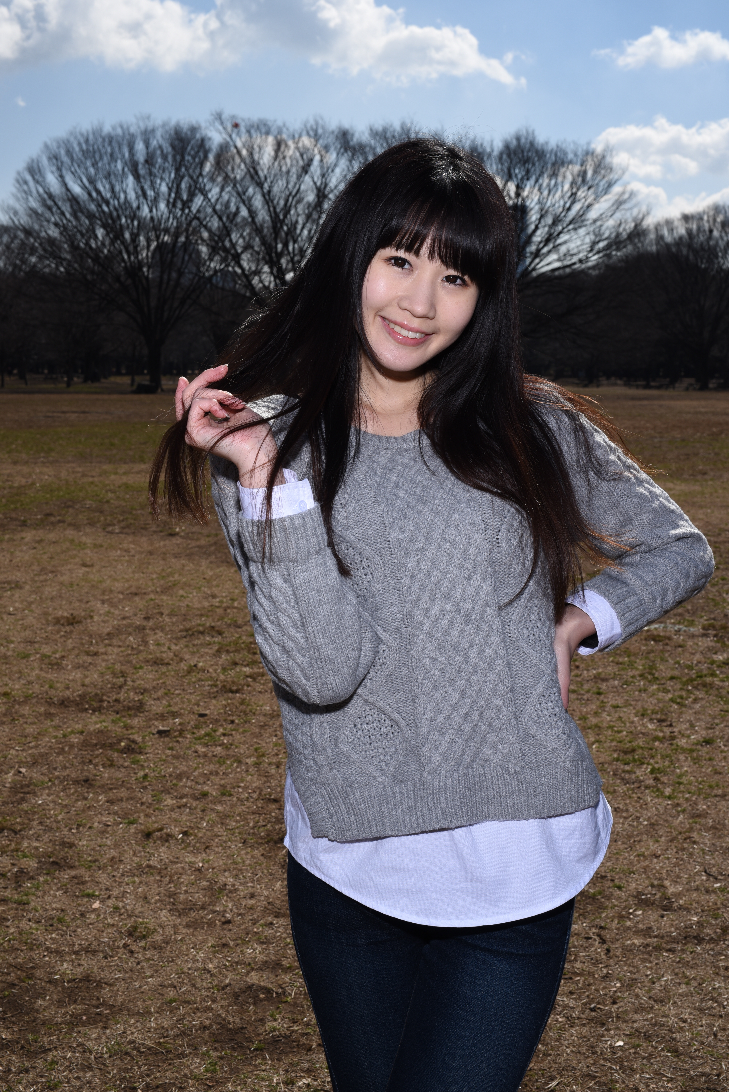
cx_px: 364
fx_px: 1517
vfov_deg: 39.6
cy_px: 546
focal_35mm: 50
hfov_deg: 27.0
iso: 100
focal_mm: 50
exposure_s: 1/200
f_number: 16
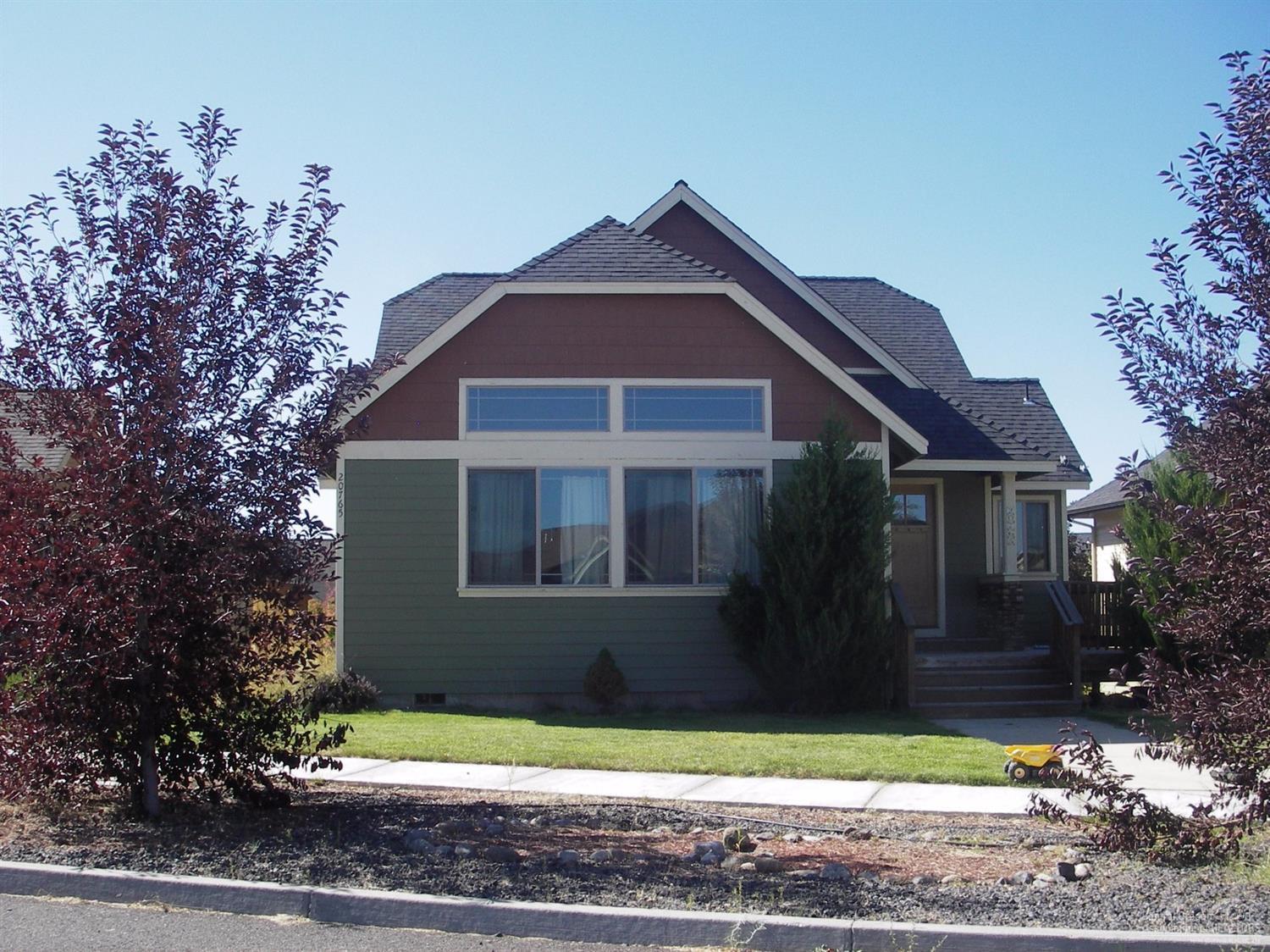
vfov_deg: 37.7
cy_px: 476
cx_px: 635
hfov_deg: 49.0
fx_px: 1394
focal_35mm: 38
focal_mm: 6.3
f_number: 6.6
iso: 50
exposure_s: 1/100
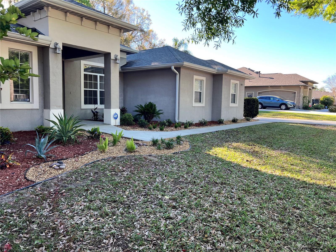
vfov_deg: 53.1
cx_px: 168
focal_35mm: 26
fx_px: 252
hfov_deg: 67.3
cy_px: 126
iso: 50
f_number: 1.5
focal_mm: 5.7
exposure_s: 1/342
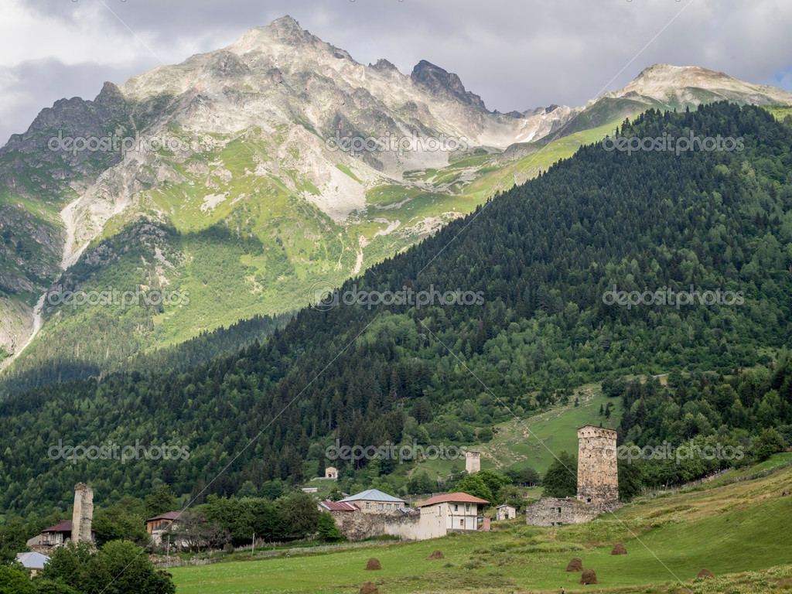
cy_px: 297
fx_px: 2059
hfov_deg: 21.8
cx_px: 396
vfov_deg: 16.4
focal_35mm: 90
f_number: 5.6
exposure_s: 1/500
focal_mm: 45
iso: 200
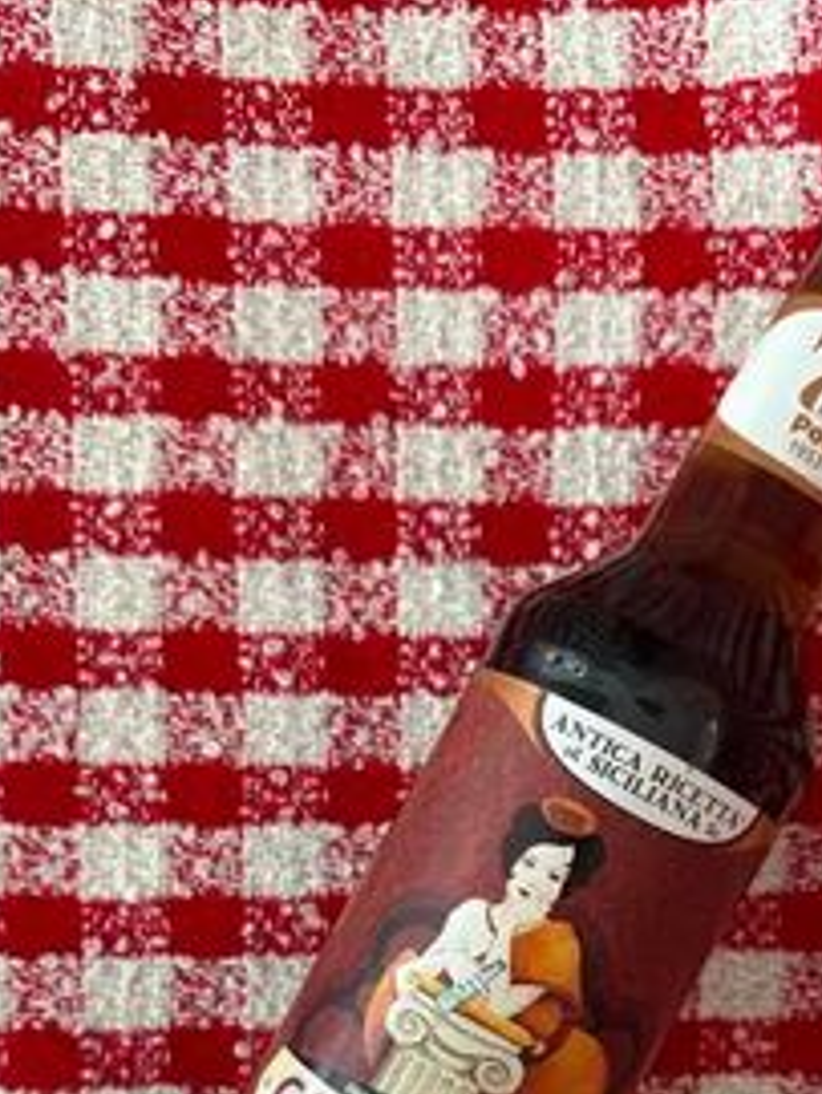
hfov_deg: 35.0
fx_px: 1296
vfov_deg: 43.8
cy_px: 859
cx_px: 506
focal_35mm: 41
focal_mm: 5.96
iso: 125
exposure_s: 1/120
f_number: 1.6
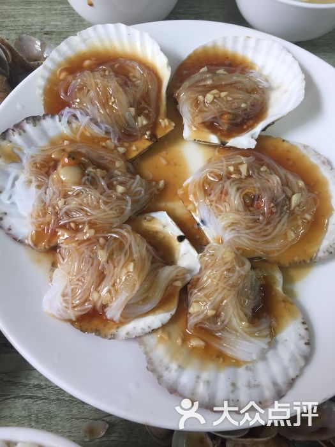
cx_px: 168
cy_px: 224
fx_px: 374
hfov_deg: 48.2
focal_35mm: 29
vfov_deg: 61.7
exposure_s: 1/33
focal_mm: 4.15
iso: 32
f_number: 2.2
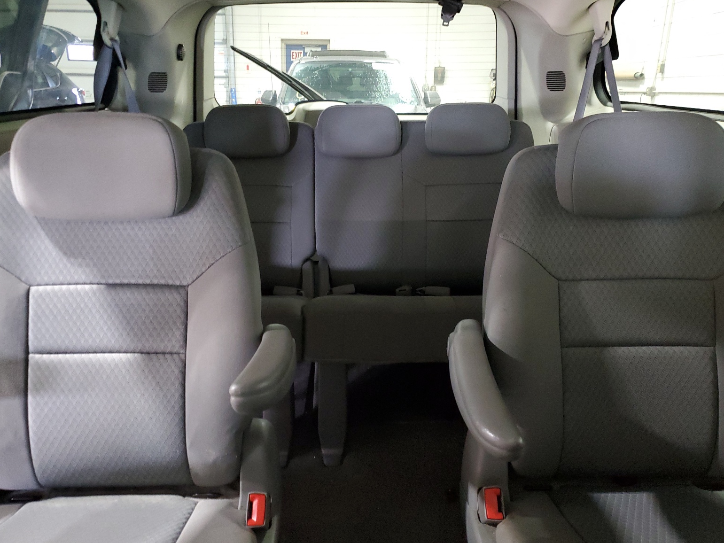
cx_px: 364
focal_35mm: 27
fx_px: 565
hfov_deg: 65.3
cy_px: 280
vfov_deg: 51.4
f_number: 1.5
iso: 378
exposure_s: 1/15
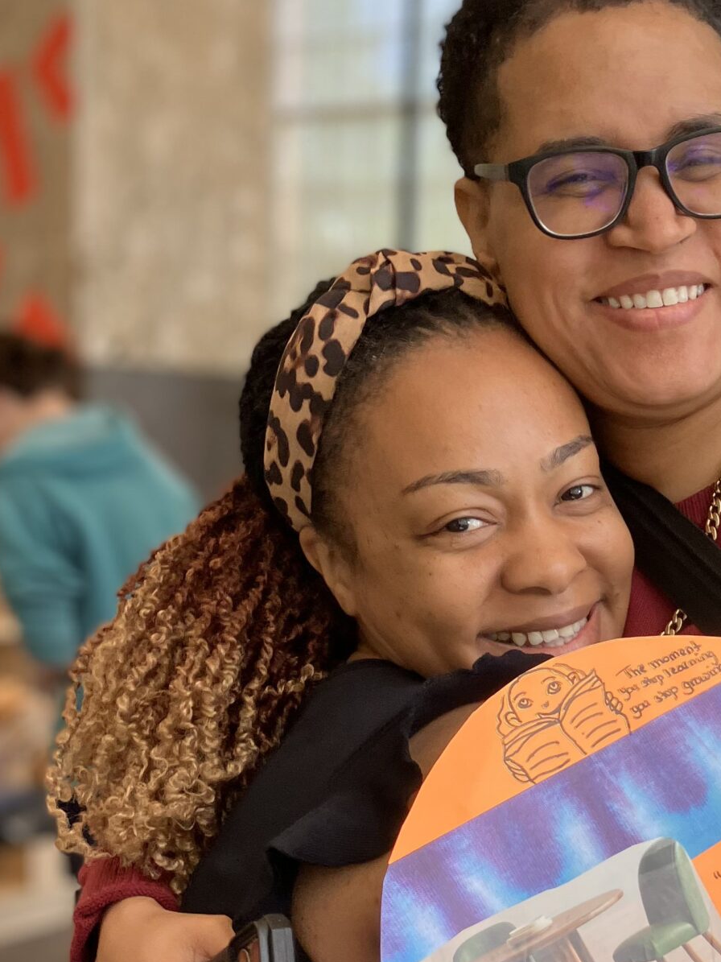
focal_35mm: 60
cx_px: 637
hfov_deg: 23.8
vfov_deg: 31.5
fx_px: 1667
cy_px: 746
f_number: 1.8
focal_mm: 3.99
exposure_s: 1/94
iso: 80
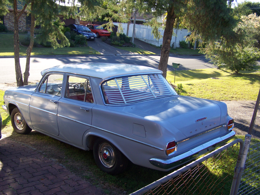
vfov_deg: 37.7
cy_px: 98
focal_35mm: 38
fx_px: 285
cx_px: 130
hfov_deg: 49.0
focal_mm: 6.3
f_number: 2.8
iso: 64
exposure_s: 1/200
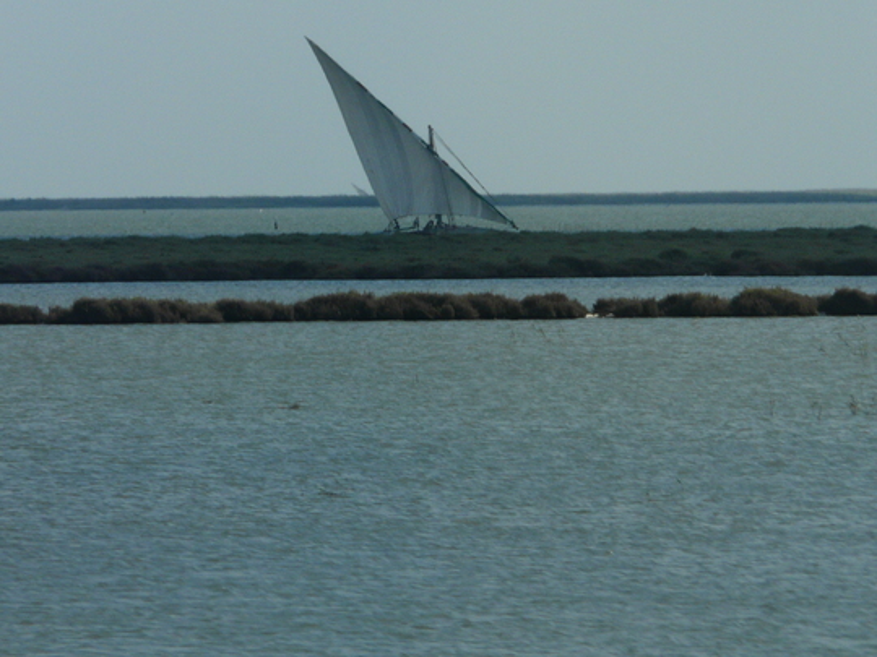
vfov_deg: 3.3
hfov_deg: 4.4
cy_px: 328
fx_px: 11299
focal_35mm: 446
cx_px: 438
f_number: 5.6
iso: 100
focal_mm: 57.4
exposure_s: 1/500
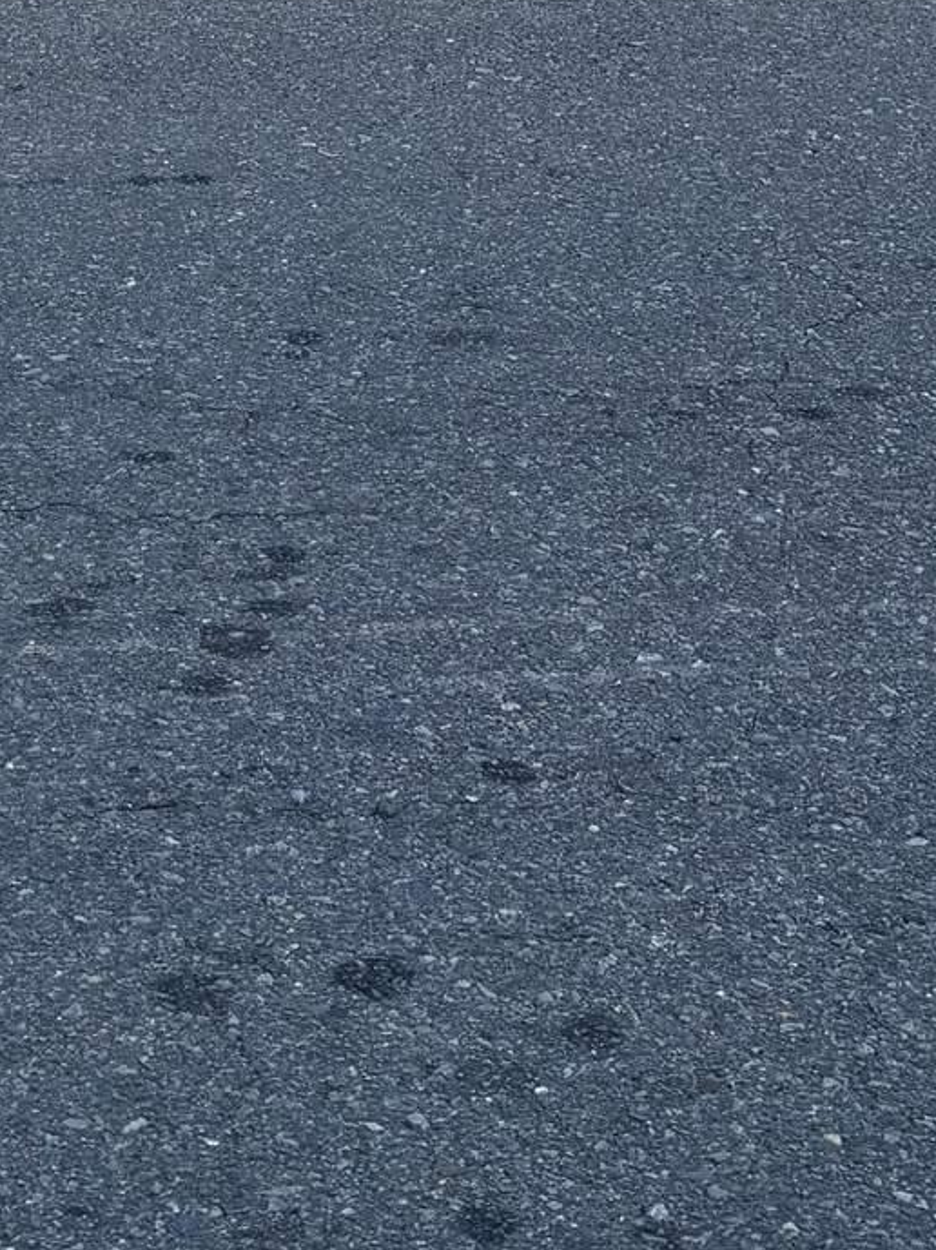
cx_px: -149
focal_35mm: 87
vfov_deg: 18.9
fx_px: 3140
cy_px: -780
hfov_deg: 16.3
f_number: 1.6
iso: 50
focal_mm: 5.96
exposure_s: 1/716
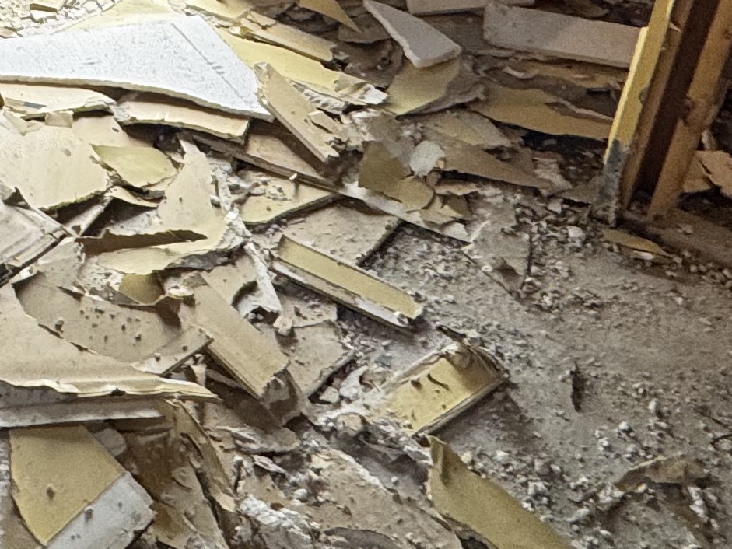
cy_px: -97
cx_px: 5
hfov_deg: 30.0
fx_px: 1269
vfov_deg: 22.6
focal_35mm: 60
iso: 200
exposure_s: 1/60
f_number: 2.2
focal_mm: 2.22
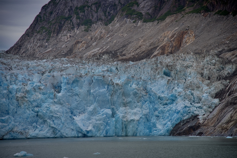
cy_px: 79
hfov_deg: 17.1
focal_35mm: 120
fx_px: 790
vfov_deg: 11.4
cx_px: 118
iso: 100
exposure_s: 1/250
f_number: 5
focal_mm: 120
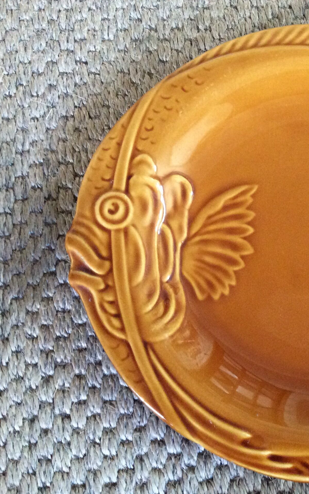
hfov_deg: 27.1
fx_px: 620
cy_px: 249
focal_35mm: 46
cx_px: 272
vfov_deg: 43.5
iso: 320
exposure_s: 1/25
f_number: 2.4
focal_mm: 3.3
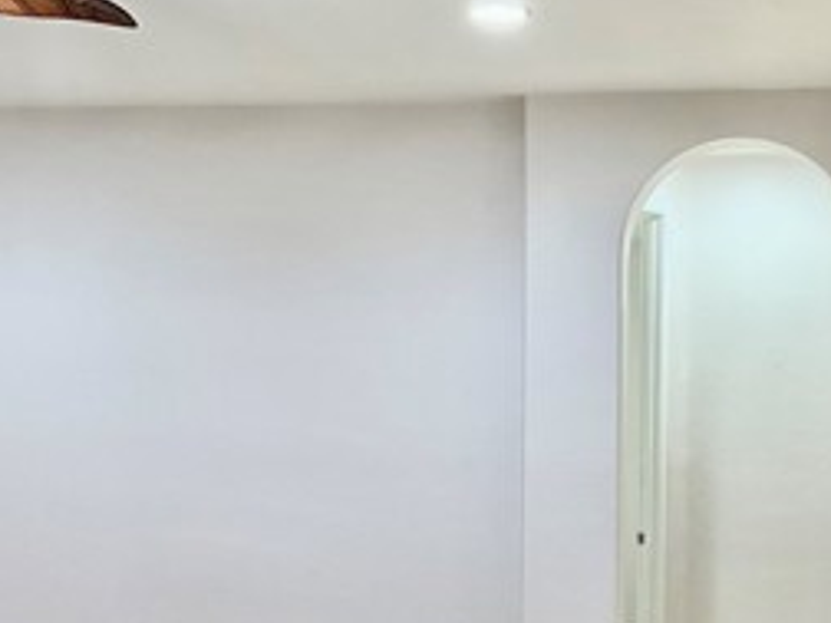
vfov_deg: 22.1
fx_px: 1584
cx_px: 577
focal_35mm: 66
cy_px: 448
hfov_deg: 29.1
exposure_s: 1/60
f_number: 1.6
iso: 100
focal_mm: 4.2
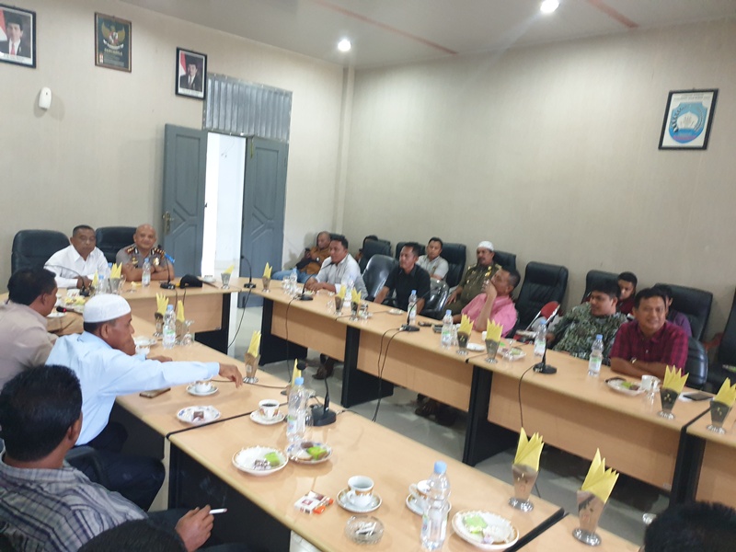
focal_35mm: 26
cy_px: 276
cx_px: 368
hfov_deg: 67.3
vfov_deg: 53.1
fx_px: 553
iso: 320
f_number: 1.5
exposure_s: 1/25
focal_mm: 4.3
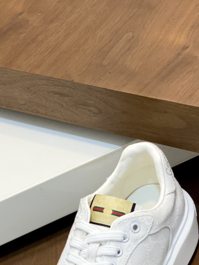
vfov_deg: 16.8
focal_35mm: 114
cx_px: 69
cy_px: 272
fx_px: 874
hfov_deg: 13.0
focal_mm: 6
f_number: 2
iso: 50
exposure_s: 1/100
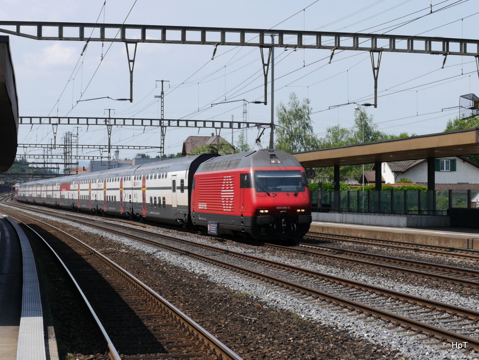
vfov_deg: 25.3
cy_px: 180
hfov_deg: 33.2
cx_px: 240
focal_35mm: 58
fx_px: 803
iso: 160
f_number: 9
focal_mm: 29
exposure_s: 1/320
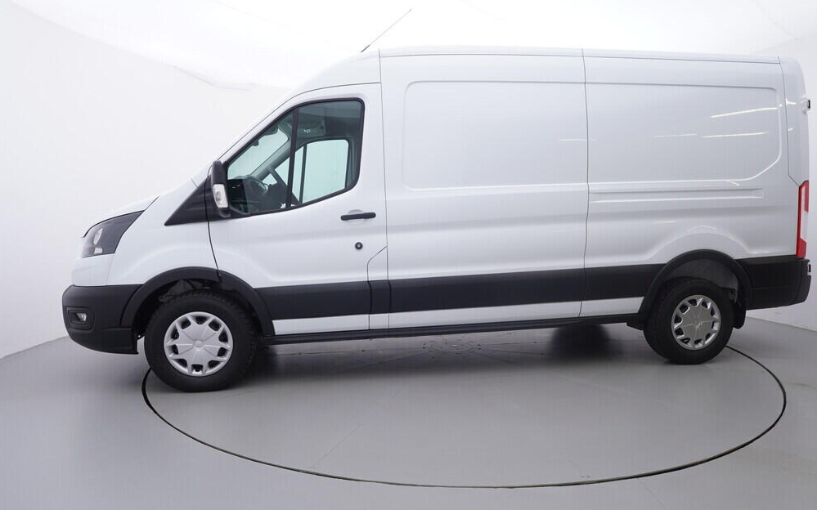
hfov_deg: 75.9
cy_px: 277
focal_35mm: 24
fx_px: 524
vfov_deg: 51.9
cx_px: 415
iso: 200
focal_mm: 15
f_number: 5
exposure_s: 1/80
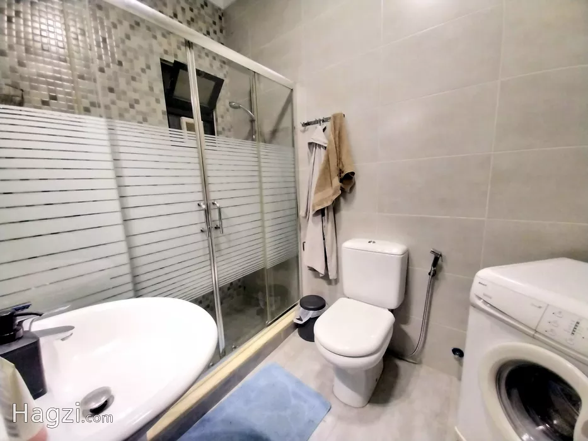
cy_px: 220
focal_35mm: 13
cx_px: 294
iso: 200
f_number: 2.2
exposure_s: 1/25
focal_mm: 1.3
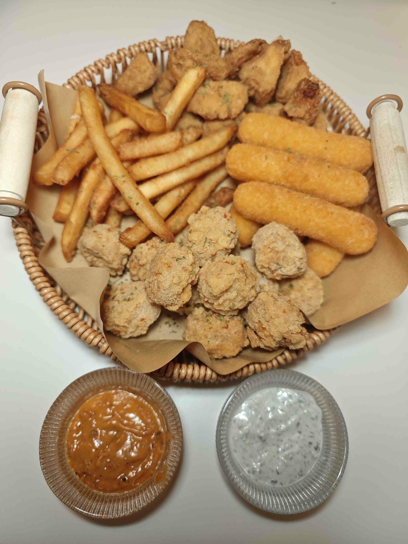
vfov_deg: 73.9
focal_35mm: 23
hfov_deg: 58.9
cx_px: 204
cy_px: 272
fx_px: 361
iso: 320
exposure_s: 1/60
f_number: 2
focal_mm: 8.72
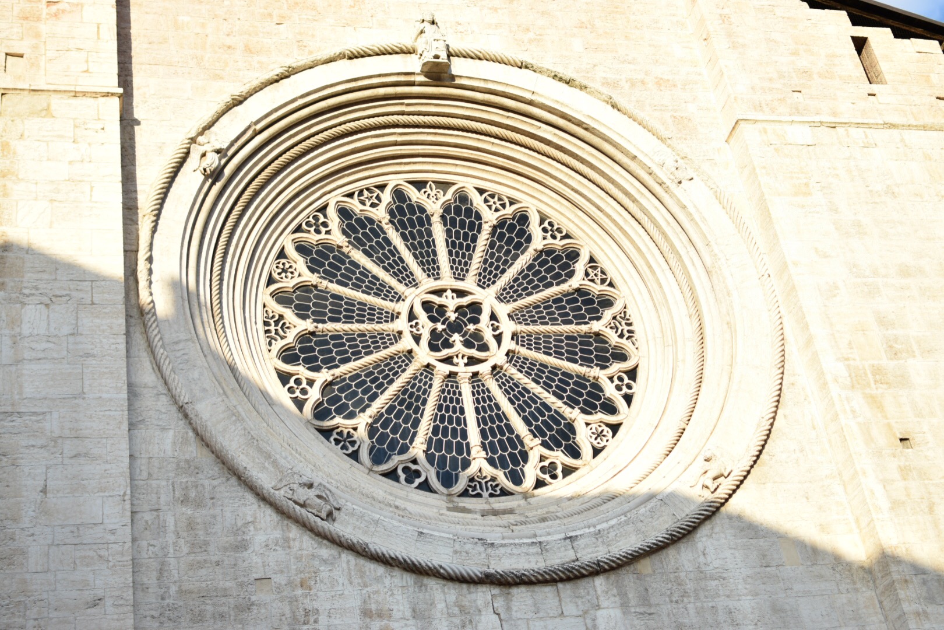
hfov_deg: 37.9
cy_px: 315
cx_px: 472
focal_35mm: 52
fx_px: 1377
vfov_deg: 25.8
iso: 100
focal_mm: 35
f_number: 2.8
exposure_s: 1/640
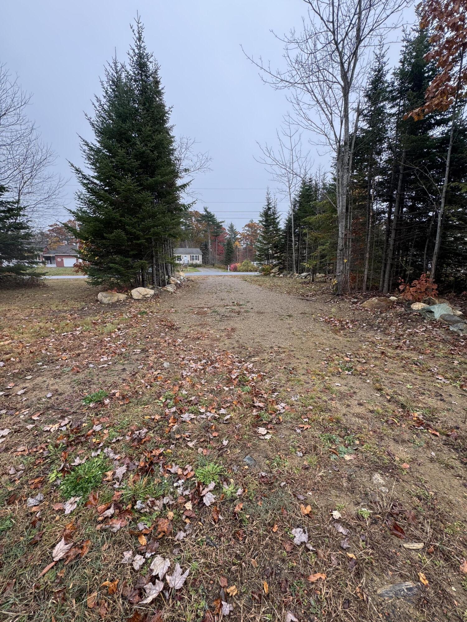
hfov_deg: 85.7
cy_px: 311
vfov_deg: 102.1
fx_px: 252
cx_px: 234
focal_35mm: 14
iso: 40
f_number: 2.2
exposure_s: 1/99
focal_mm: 2.22
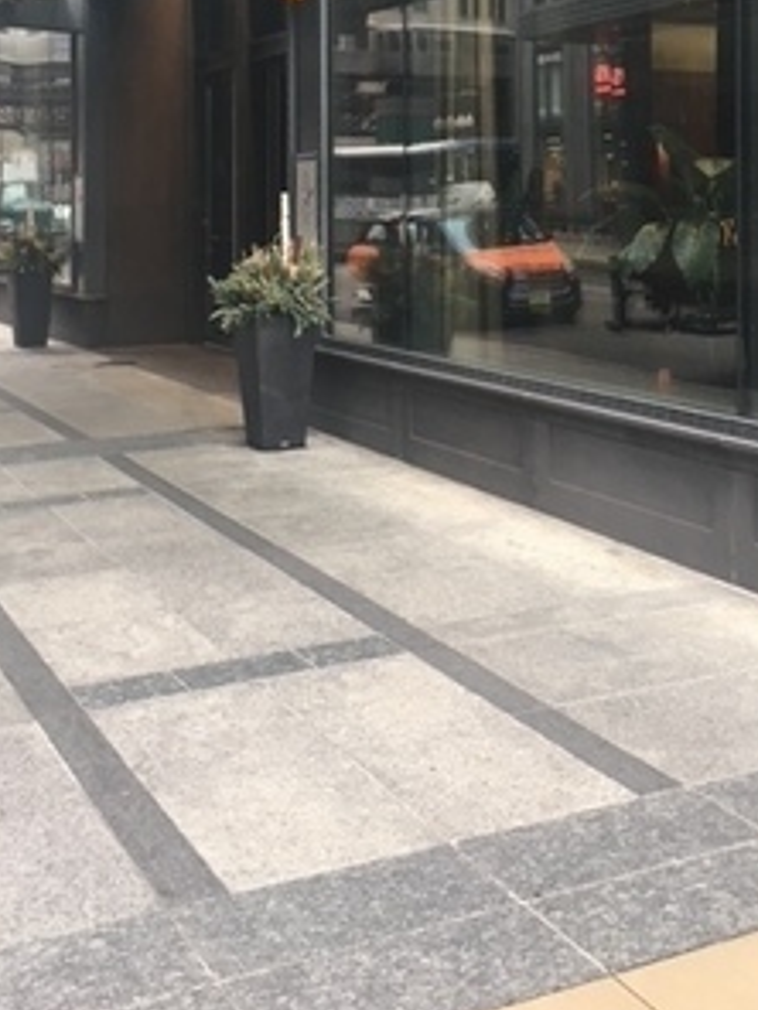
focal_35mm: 47
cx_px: 331
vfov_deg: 38.9
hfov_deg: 30.8
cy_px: 205
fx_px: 1372
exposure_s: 1/30
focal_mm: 4.15
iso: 50
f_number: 2.2
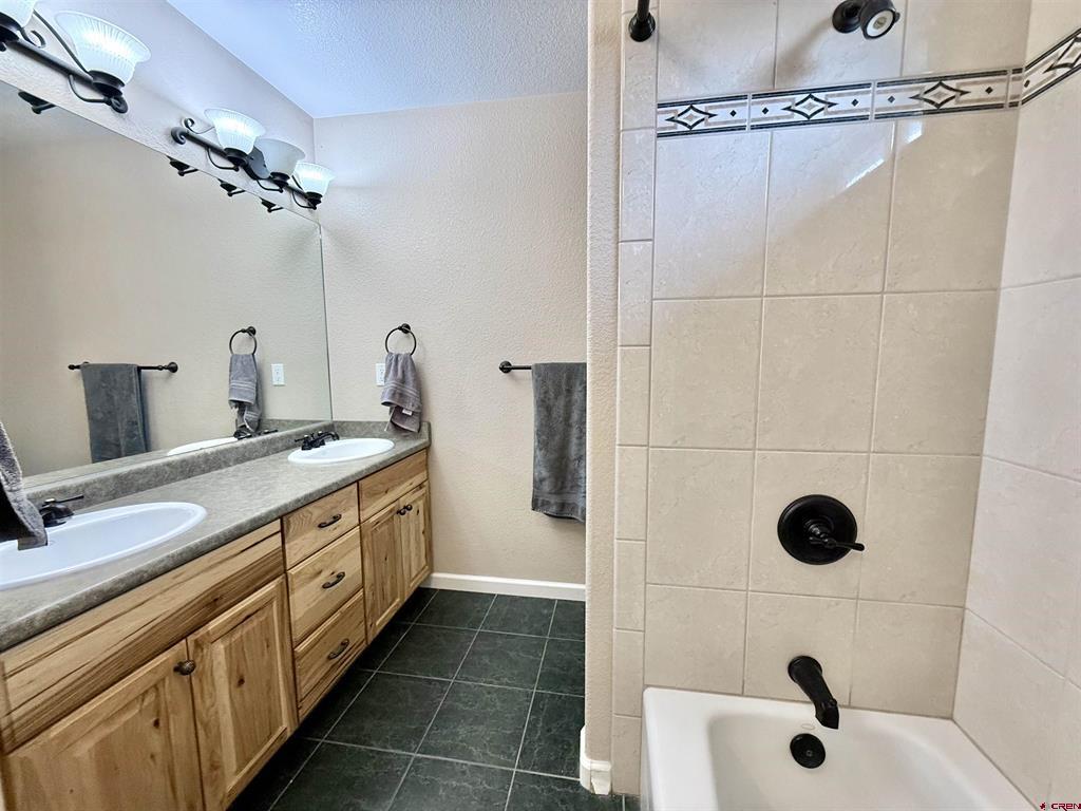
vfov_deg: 85.7
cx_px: 540
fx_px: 437
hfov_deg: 102.1
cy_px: 406
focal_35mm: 14
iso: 320
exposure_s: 1/120
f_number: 2.2
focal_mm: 2.22
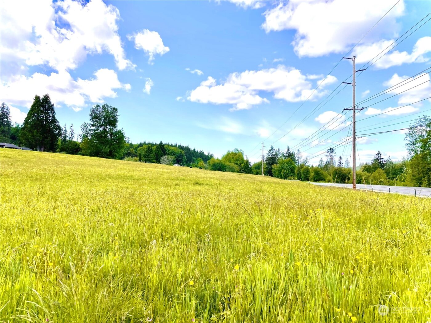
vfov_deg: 53.1
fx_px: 324
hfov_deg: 67.3
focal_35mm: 26
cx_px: 216
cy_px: 162
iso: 32
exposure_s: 1/3300
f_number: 1.6
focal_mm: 4.2
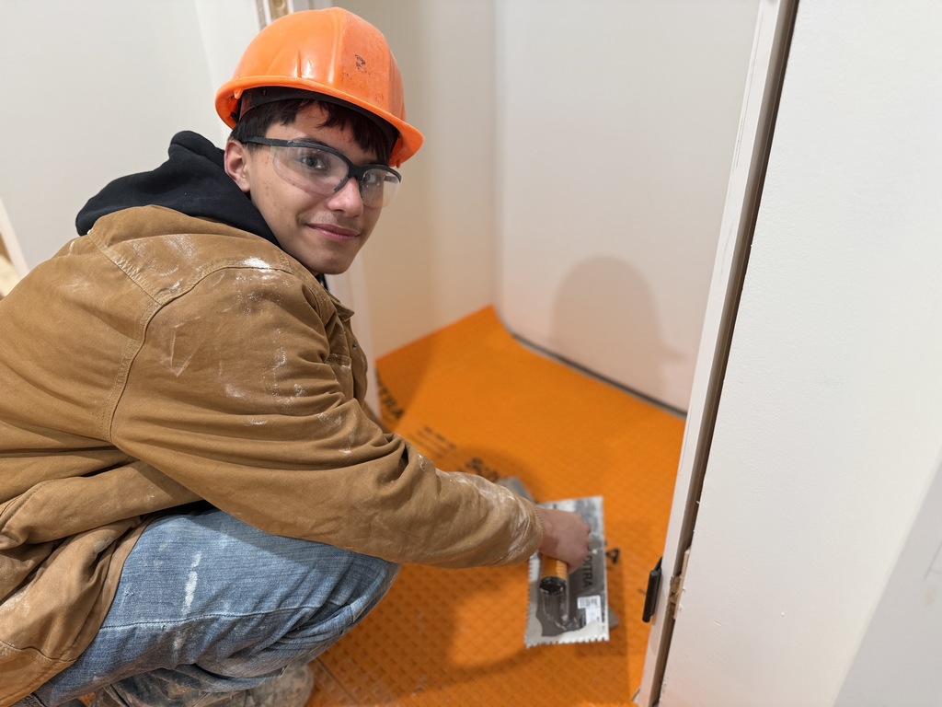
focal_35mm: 24
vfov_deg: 56.8
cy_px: 354
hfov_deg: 71.6
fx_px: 653
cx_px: 471
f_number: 1.78
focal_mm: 6.76
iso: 250
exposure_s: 1/60
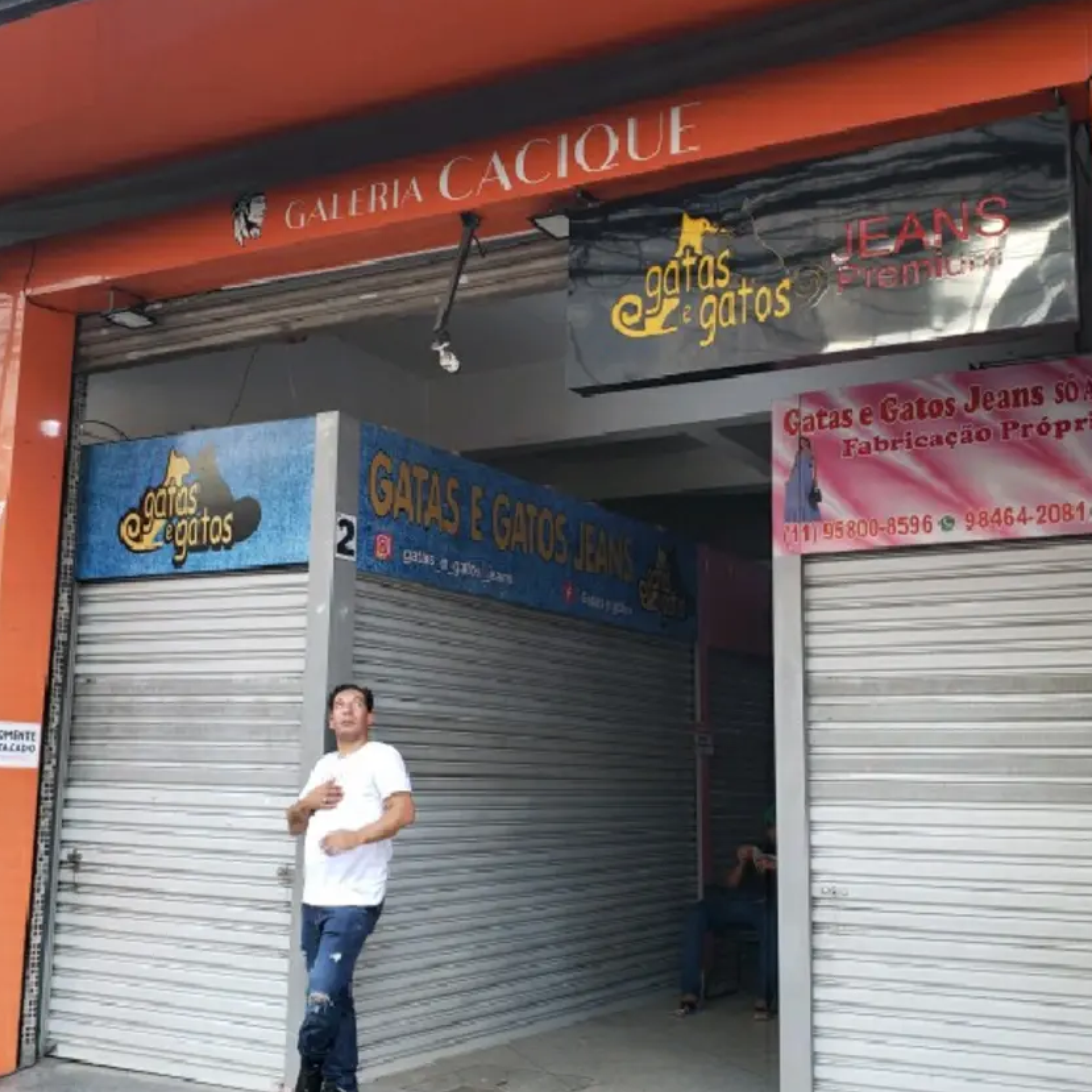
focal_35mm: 32
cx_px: 569
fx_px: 1142
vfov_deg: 51.1
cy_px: 557
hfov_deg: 51.1
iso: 100
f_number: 2.4
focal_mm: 4.3
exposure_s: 1/60.2
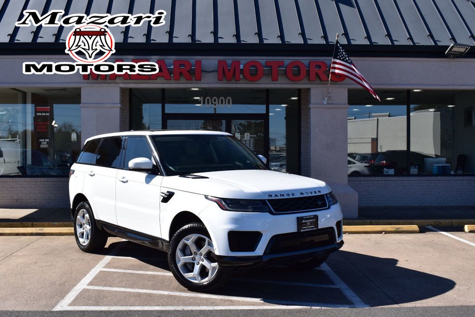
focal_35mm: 44
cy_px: 158
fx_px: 574
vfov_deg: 30.8
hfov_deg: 45.0
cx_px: 238
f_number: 11
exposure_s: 1/500
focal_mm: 29
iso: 360
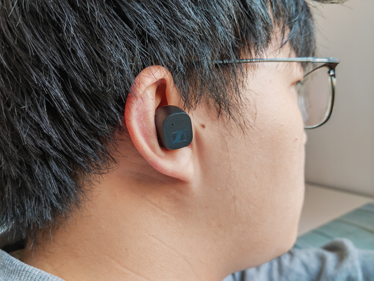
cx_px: 187
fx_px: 292
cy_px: 140
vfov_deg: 51.4
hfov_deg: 65.3
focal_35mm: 27
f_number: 1.9
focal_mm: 5.52
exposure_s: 1/50
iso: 754
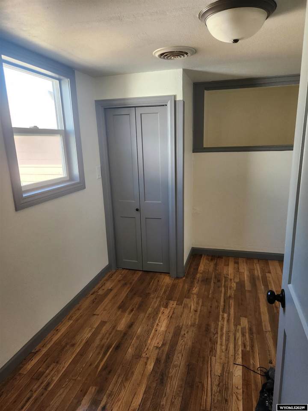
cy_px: 206
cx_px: 154
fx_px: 273
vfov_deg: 73.9
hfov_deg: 58.9
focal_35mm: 23
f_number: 1.8
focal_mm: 5.4
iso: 200
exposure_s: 1/180
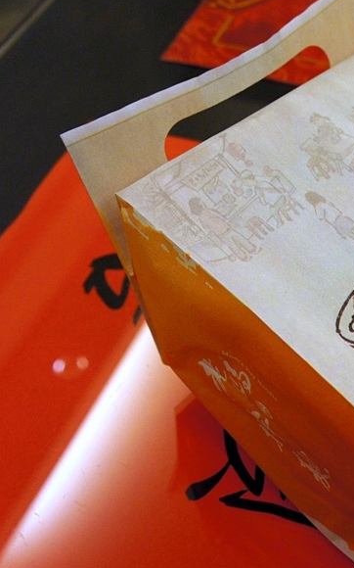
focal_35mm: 69
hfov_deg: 18.0
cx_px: 424
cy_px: 284
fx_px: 1063
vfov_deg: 29.9
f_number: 7.1
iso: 1600
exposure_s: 1/25
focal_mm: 29
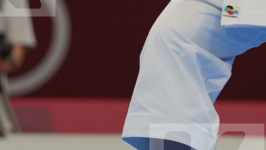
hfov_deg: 2.6
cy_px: -40
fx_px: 5755
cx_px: 207
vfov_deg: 1.5
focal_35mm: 816
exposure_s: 1/500
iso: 200
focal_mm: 187
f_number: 2.8
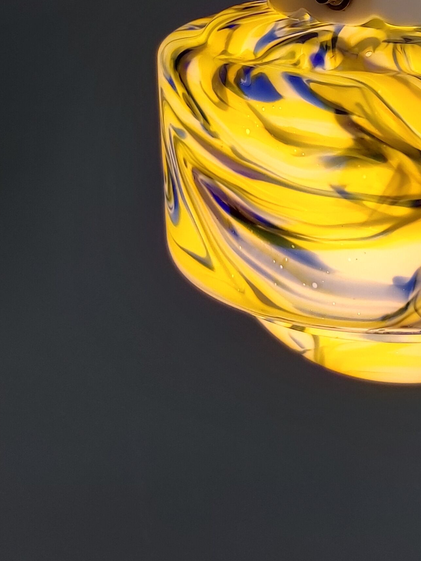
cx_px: 390
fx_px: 989
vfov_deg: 30.3
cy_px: 54
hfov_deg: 23.3
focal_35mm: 61
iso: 64
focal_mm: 3.92
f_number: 1.7
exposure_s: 1/247
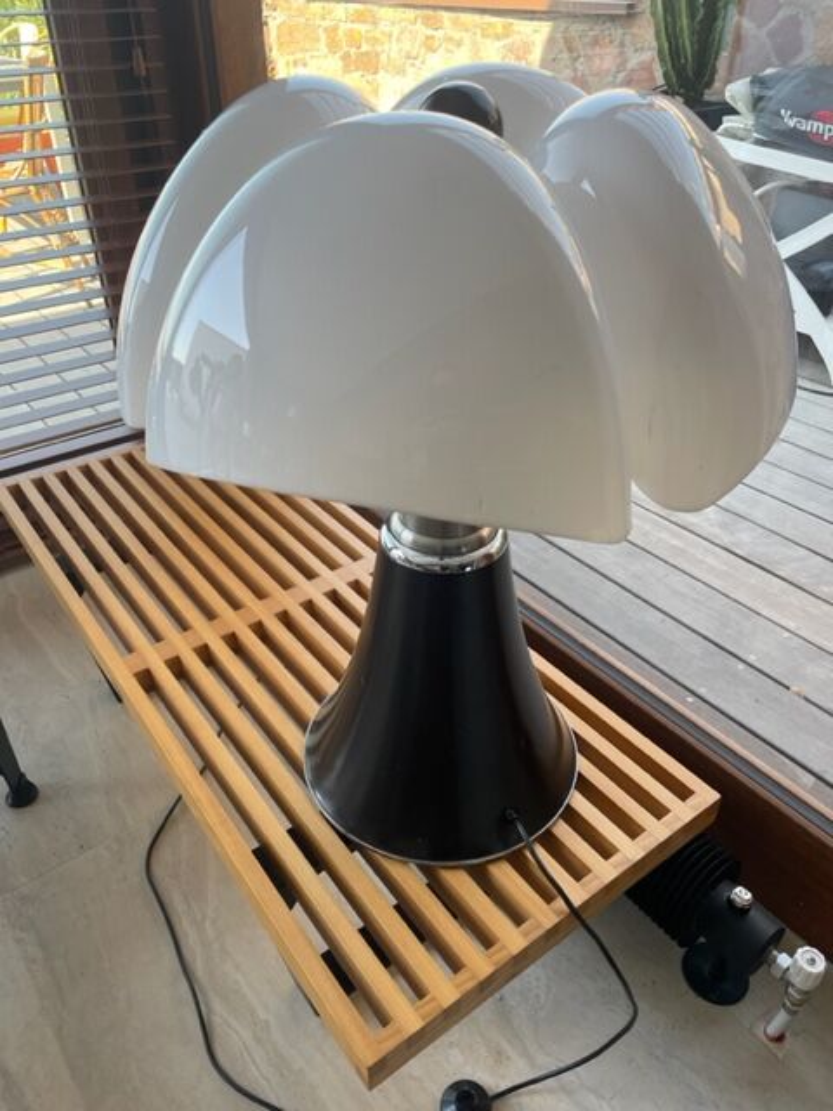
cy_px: 556
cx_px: 416
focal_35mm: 26
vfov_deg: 67.3
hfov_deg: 53.1
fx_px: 834
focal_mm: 4.2
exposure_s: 1/163
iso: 32
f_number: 1.6
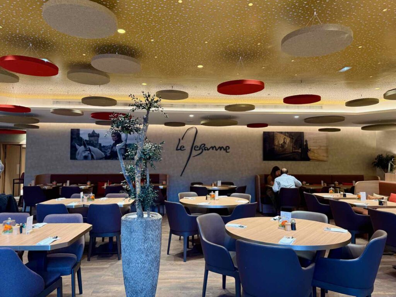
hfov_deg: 71.6
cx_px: 198
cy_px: 148
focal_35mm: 24
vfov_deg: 56.8
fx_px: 275
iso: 250
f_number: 1.78
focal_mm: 6.76
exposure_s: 1/50
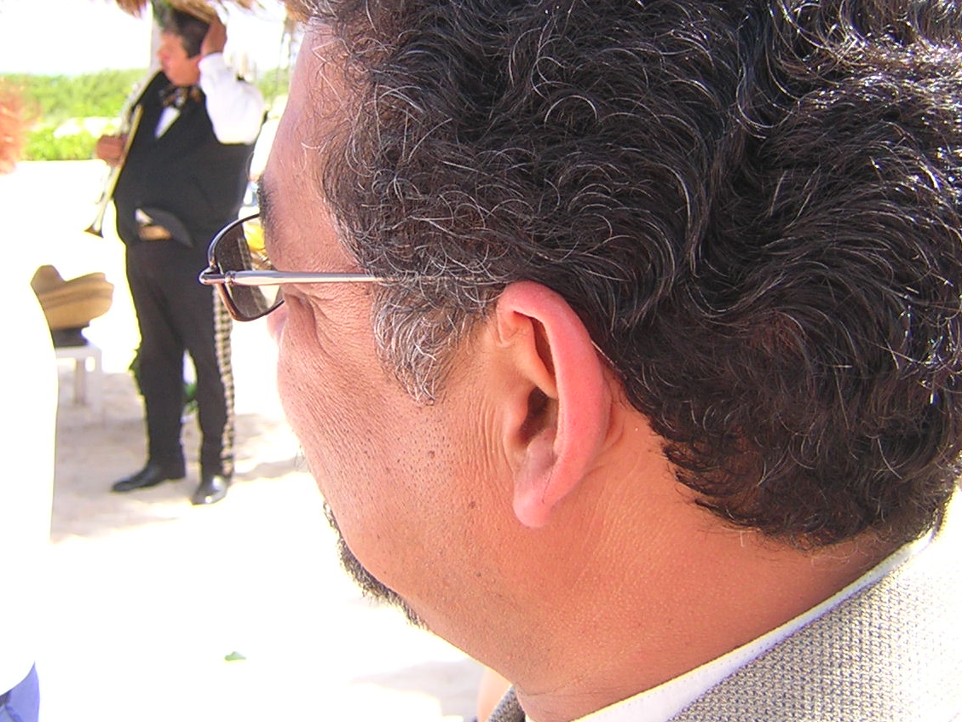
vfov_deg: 28.3
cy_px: 230
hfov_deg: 37.5
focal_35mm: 51
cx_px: 469
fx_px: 1417
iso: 100
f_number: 2.6
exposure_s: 1/321
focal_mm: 4.7
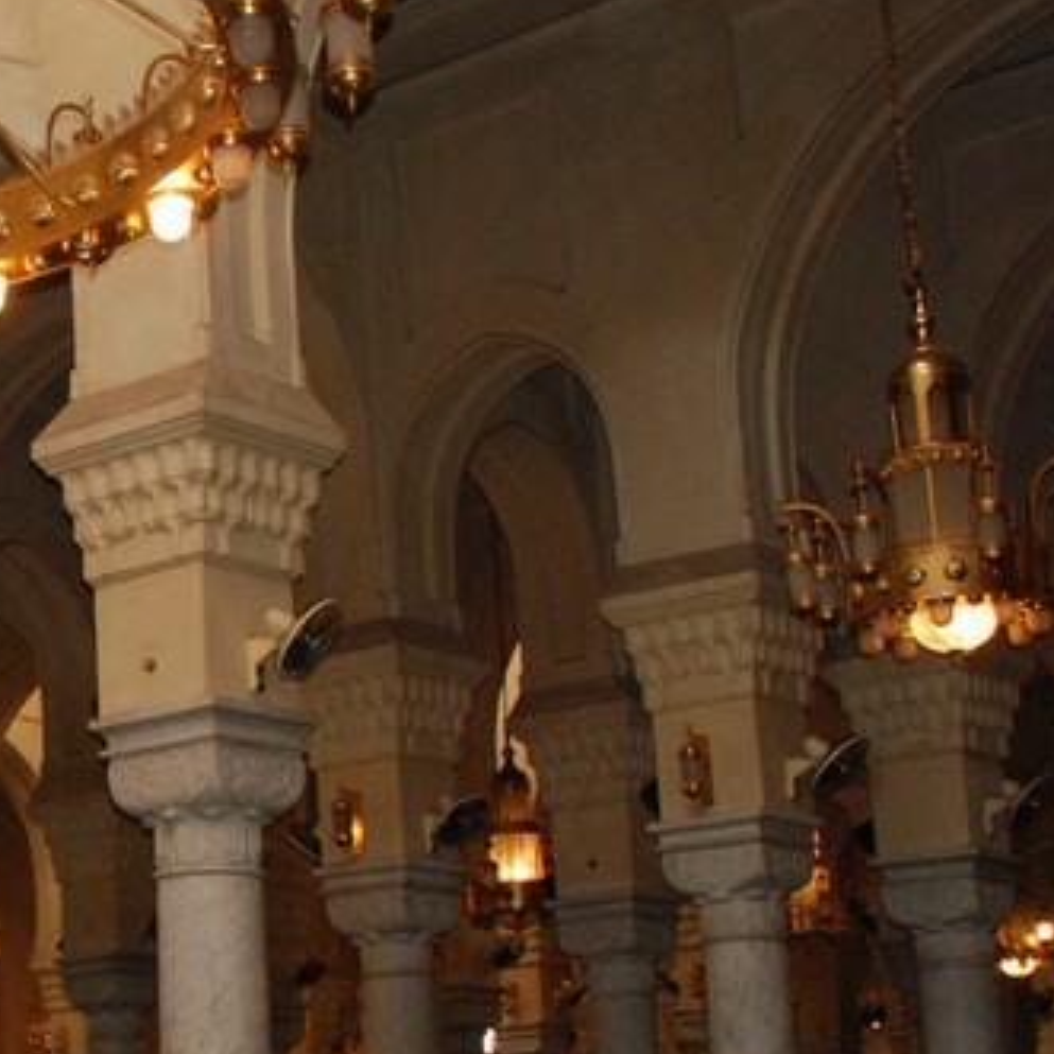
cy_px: 742
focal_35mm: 75
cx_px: -231
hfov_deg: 21.3
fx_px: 2584
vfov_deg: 22.9
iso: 800
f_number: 5.6
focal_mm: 20
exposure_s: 1/30
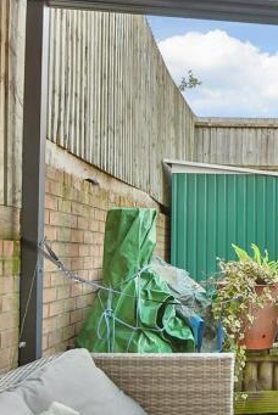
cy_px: 248
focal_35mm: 45
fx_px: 520
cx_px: 367
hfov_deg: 25.5
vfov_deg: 43.4
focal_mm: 10
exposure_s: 1/80
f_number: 4.5
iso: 640
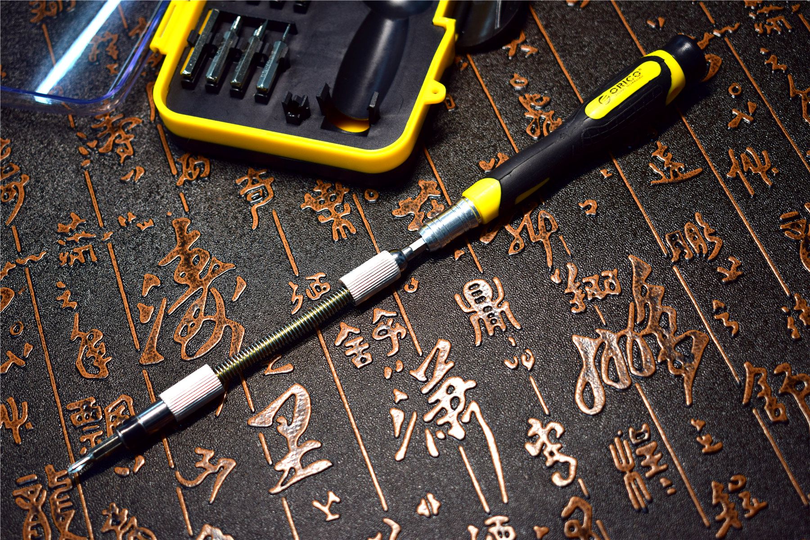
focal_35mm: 60
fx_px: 1350
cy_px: 270
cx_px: 405
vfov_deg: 22.6
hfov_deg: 33.4
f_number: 5
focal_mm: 40
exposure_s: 1/30
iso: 100
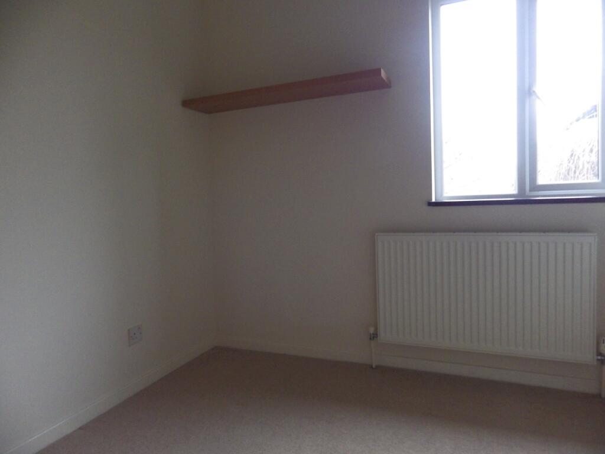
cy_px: 227
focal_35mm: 22
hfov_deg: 76.4
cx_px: 302
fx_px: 385
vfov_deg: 61.1
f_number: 3.1
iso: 400
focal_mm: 4
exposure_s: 1/4
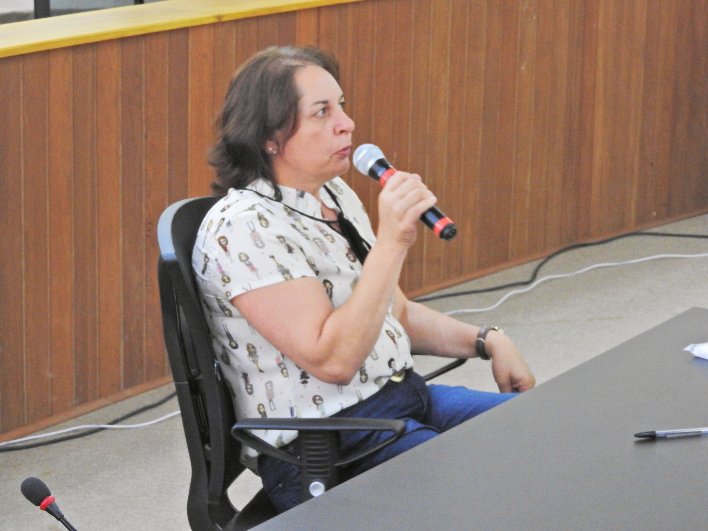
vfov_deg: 12.9
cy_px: 266
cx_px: 354
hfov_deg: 17.1
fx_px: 2352
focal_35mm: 115
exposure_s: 1/13
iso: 800
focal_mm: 20.6
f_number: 5
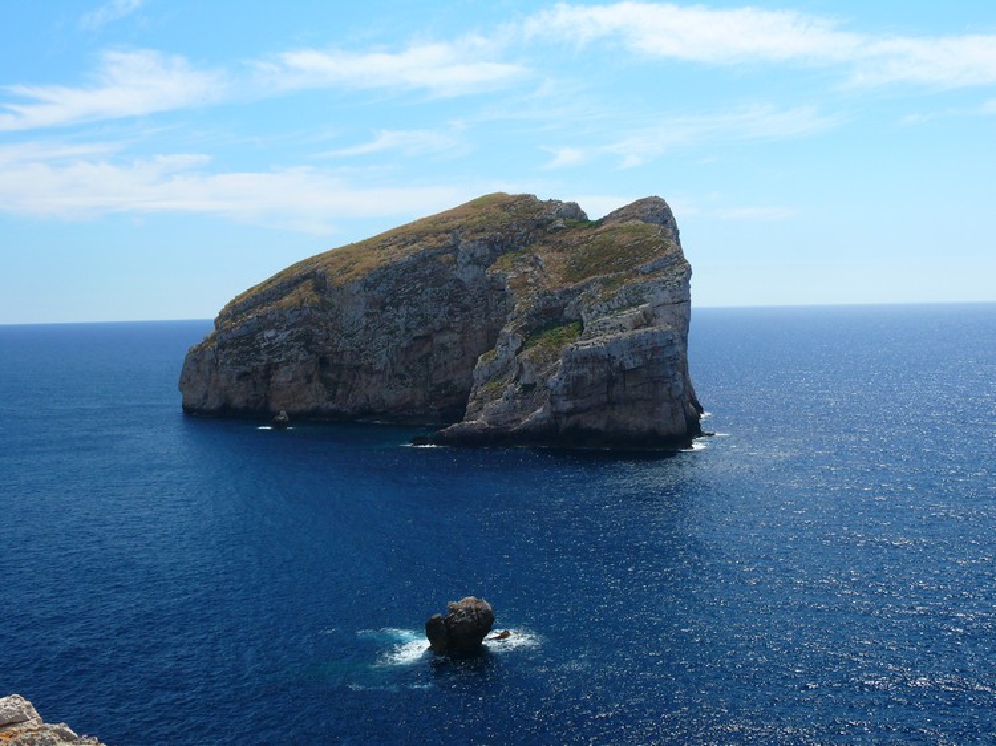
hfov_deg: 43.9
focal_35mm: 43
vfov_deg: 33.6
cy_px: 373
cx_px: 498
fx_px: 1237
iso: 100
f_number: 5
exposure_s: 1/250
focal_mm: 9.2
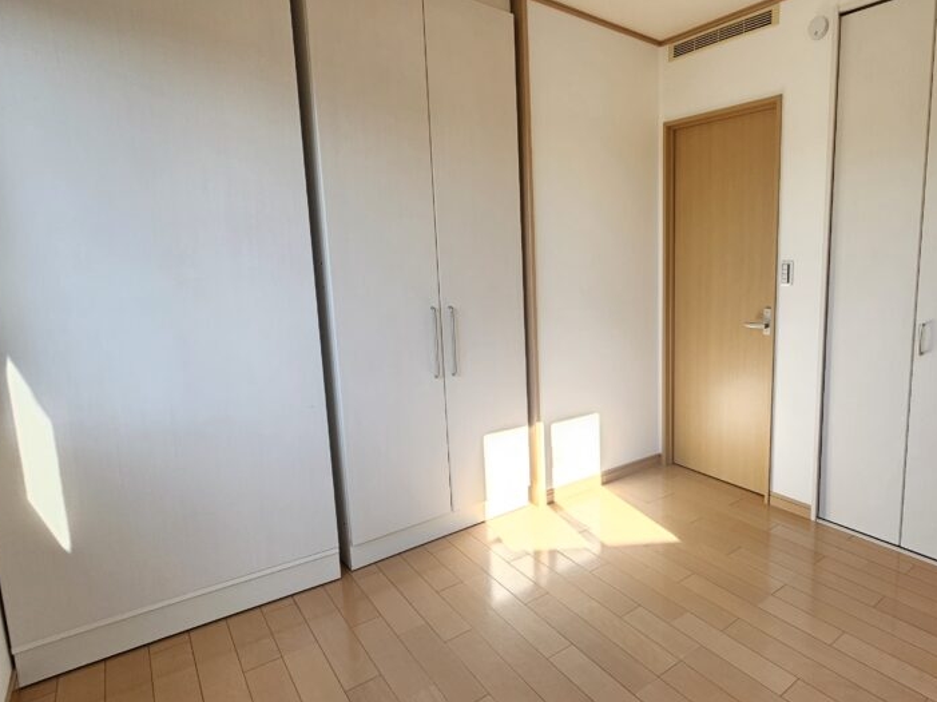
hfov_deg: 80.2
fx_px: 514
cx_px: 664
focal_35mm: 19
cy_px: 340
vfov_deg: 68.6
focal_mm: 2.2
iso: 80
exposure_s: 1/214
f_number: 2.2
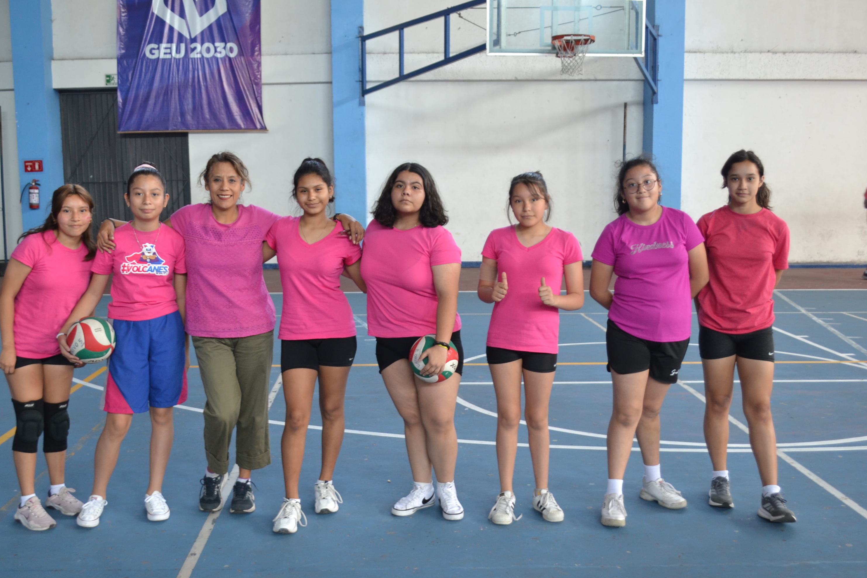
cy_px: 318
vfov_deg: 31.9
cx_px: 393
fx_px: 1011
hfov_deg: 46.3
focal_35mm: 42
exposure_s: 1/25
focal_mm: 24
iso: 400
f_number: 4
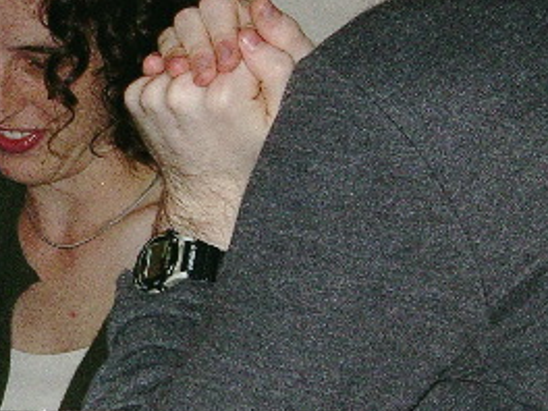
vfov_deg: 5.8
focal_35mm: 255
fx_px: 4037
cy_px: 116
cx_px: -206
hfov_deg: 7.7
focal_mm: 17.4
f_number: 3.6
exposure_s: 1/60
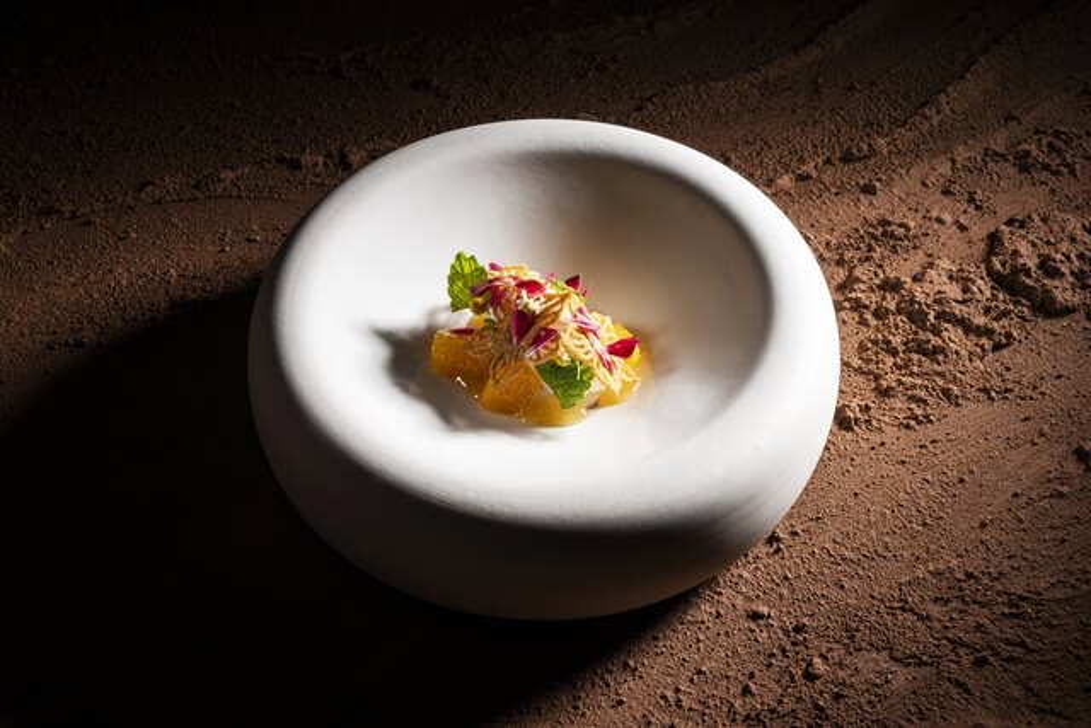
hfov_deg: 41.1
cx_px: 546
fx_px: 1455
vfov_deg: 28.1
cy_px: 364
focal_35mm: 48
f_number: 20
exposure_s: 1/125
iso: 100
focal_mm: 48
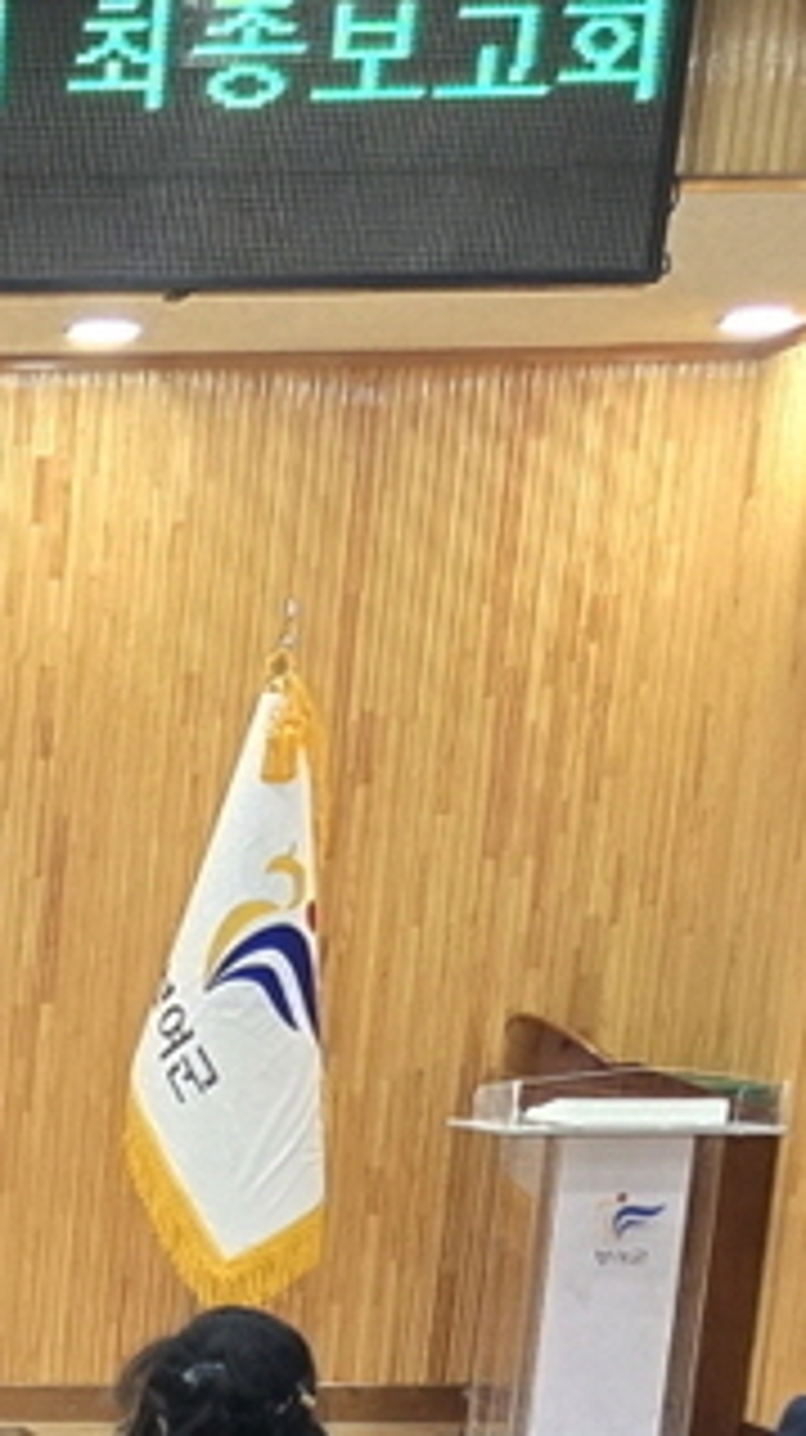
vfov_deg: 17.4
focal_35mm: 110
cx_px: -1000
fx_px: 4187
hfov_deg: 9.9
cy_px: 2174
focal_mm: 5.4
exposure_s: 1/120
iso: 500
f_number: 1.8
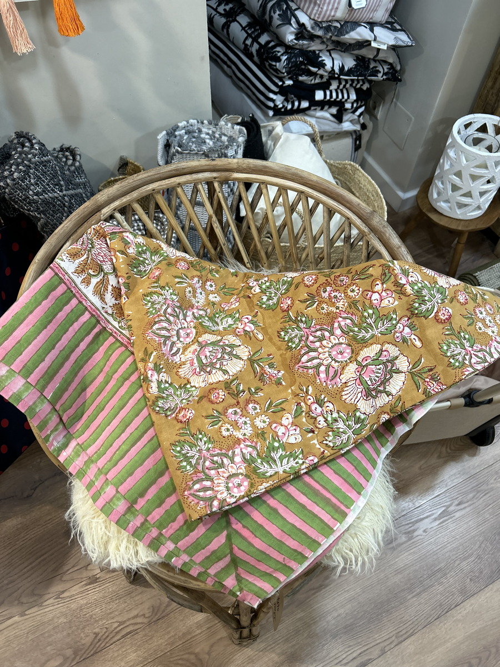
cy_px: 334
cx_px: 250
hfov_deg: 53.1
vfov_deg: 67.3
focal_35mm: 26
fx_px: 501
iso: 125
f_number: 1.5
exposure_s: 1/100
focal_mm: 5.7
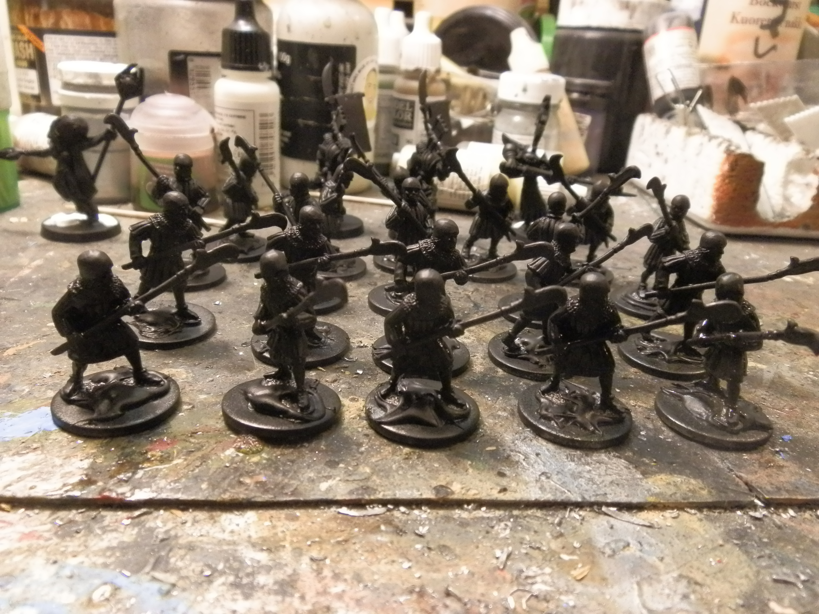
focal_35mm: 28
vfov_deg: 49.7
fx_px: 662
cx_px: 410
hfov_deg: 63.4
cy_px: 307
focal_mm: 5
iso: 400
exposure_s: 1/50
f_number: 3.1
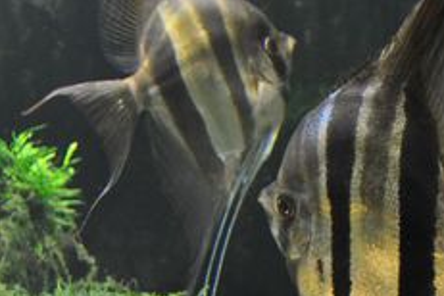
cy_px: 211
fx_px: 1036
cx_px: 488
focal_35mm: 84
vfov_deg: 16.2
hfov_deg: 22.8
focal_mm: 18
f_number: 3.5
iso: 1600
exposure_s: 1/40
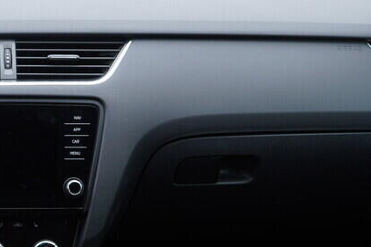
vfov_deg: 15.1
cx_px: -46
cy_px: 172
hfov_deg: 21.4
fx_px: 927
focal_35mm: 90
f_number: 2.8
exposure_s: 1/40
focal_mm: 24
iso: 160
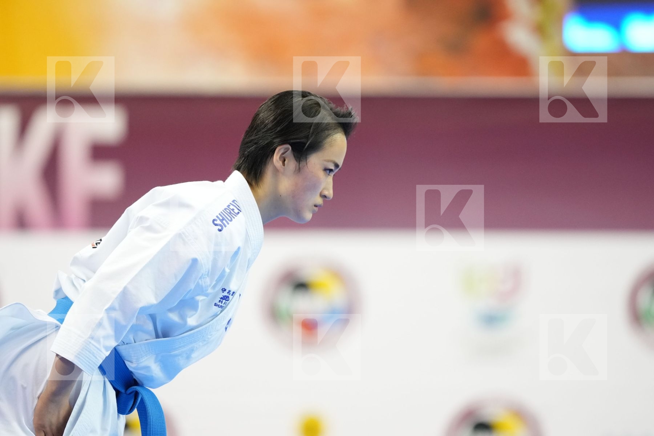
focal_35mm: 300
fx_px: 5450
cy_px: 218
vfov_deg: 4.6
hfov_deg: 6.9
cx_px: 327
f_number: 2.8
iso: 2500
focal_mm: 200
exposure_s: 1/500
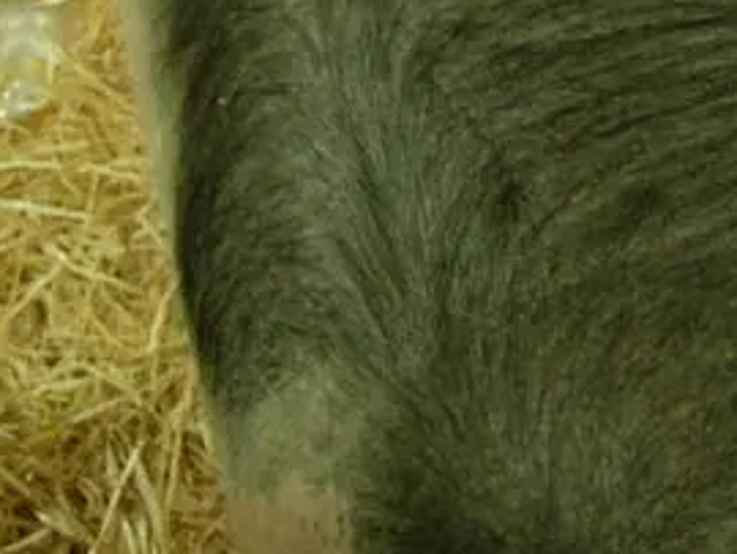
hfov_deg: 13.0
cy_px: 74
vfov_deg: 10.3
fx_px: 3069
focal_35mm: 144
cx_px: 1078
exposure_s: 1/7.3
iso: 64
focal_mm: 7.8
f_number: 2.8
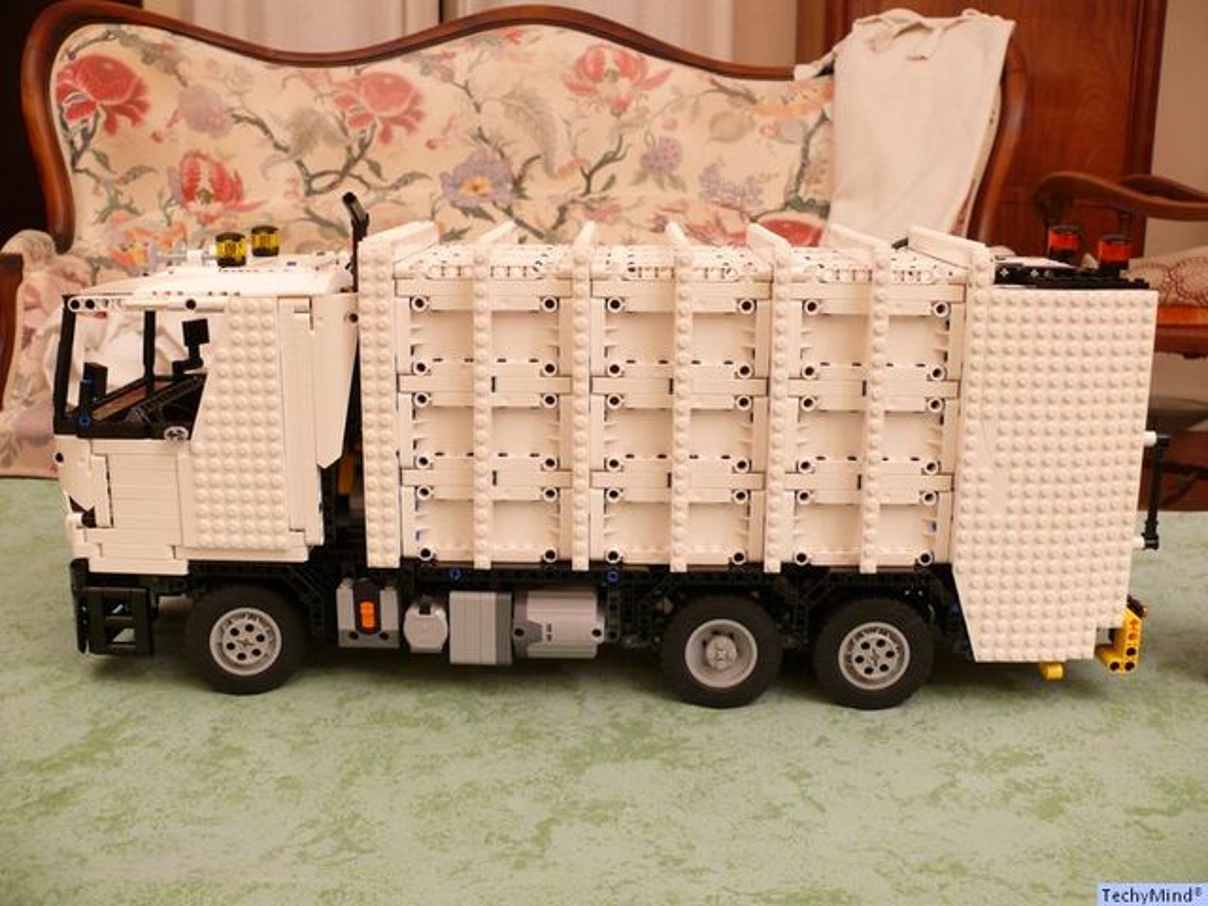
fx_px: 1221
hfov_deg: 52.6
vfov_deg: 40.7
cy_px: 453
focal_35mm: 35
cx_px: 604
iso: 200
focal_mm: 7.4
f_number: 2.8
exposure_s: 1/13
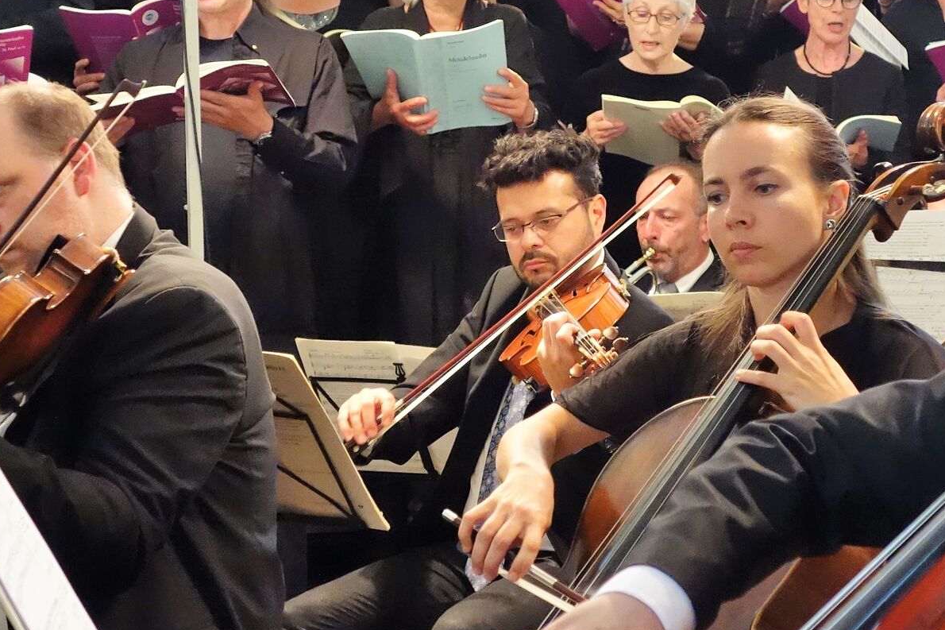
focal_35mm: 87
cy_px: 205
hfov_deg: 23.3
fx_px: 2283
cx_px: 572
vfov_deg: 15.7
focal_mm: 16.59
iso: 3200
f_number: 3.2
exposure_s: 1/160
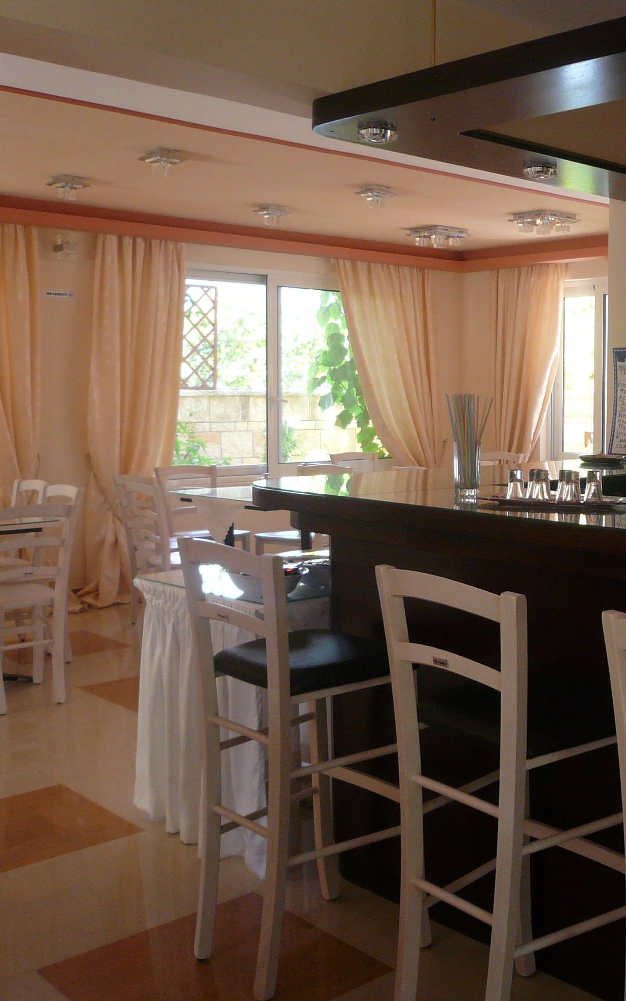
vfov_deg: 49.3
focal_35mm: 40
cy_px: 501
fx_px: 1092
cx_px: 534
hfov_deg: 30.9
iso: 100
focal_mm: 4.6
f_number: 2.8
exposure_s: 1/30
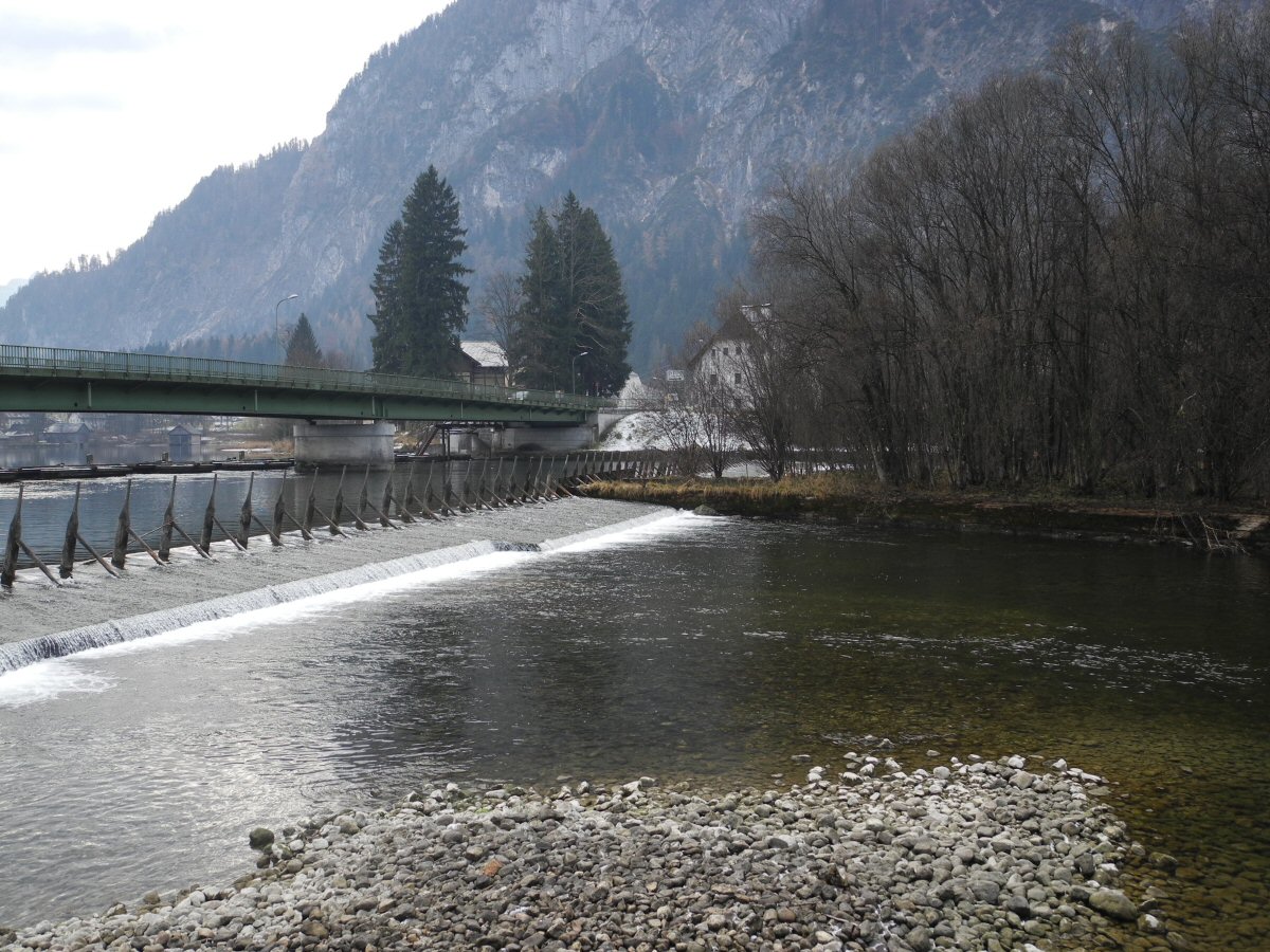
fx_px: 1174
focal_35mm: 32
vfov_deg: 44.2
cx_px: 635
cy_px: 476
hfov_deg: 56.8
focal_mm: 6.8
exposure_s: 1/282
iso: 100
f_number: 2.8
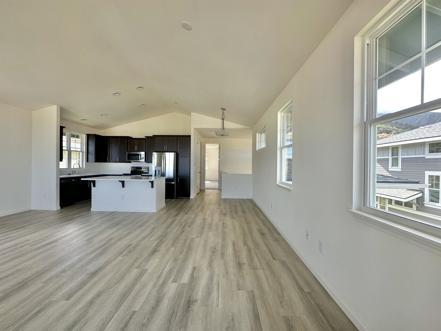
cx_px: 220
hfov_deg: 102.1
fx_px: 178
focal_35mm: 14
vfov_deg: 85.7
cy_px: 166
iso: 50
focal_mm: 2.22
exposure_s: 1/99
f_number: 2.2
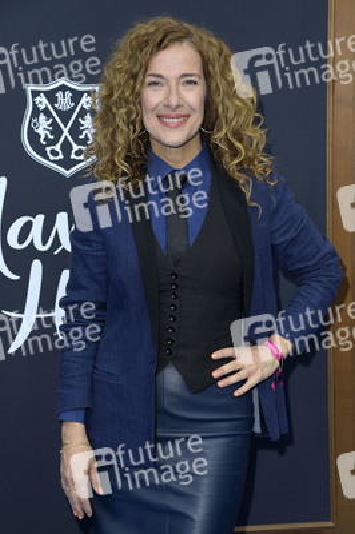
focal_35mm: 70
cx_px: 178
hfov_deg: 19.4
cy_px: 267
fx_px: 1037
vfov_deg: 28.9
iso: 500
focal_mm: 70
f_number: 5.6
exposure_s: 1/250
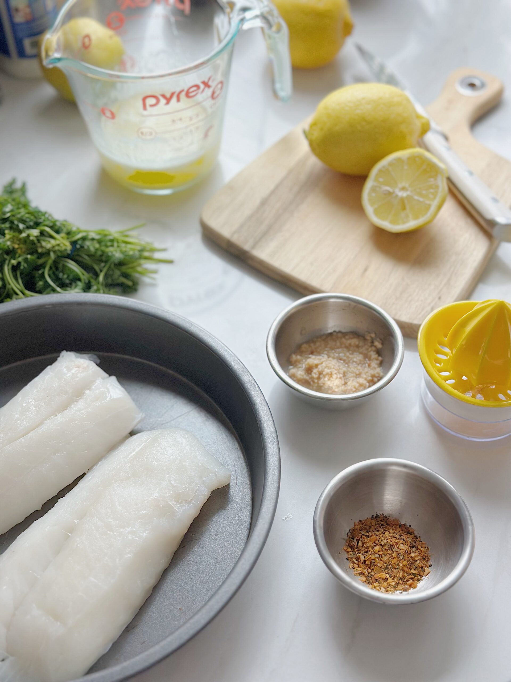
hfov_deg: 30.3
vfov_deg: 39.7
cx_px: 256
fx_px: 945
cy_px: 341
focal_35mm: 48
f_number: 1.78
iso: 100
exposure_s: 1/121
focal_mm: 6.86
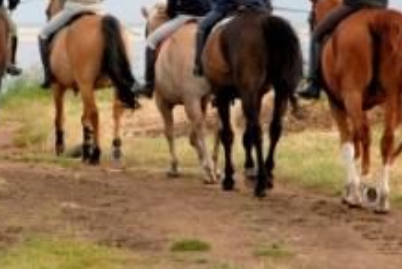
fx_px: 5848
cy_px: 61
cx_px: 96
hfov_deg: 3.9
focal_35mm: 523
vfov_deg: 2.6
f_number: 6.3
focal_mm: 170
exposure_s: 1/160
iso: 100
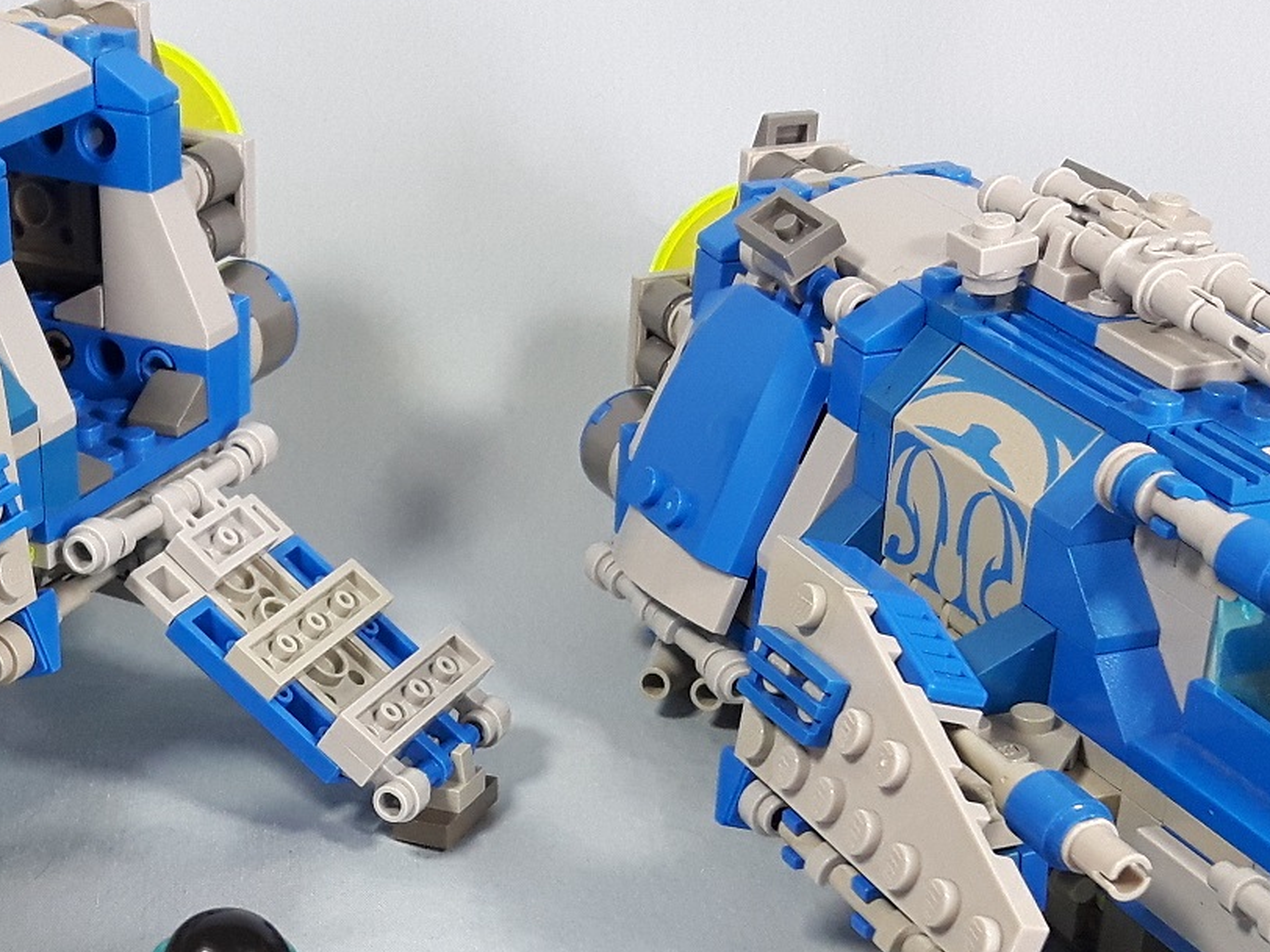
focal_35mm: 88
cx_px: 325
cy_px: 977
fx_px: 3229
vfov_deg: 16.4
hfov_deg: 22.1
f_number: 1.9
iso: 80
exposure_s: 1/33
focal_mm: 3.7
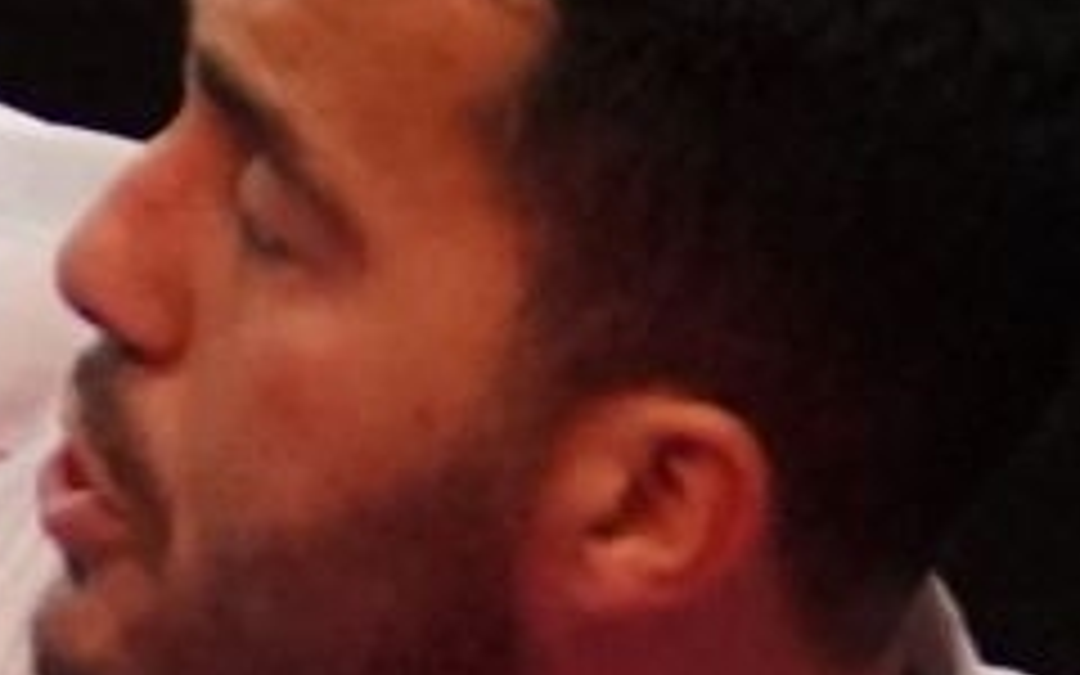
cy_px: 648
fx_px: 43179
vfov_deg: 0.9
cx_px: -2214
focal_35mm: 1467
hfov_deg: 1.4
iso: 5000
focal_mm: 128
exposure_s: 1/1000
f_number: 2.8
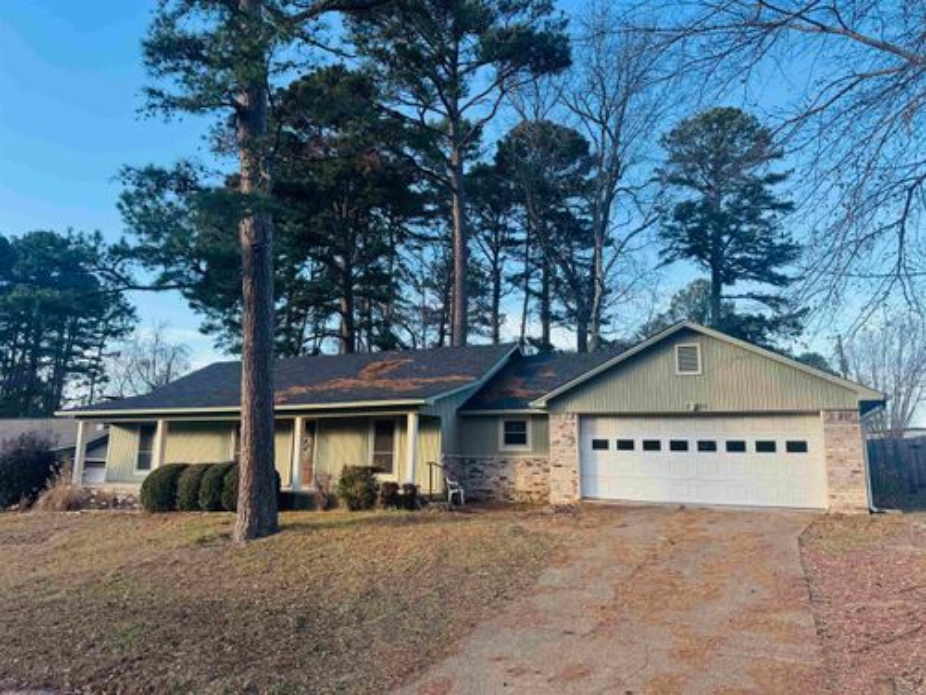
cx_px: 463
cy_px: 348
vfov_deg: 56.8
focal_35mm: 24
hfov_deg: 71.6
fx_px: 642
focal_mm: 6.76
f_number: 1.78
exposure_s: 1/700
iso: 80
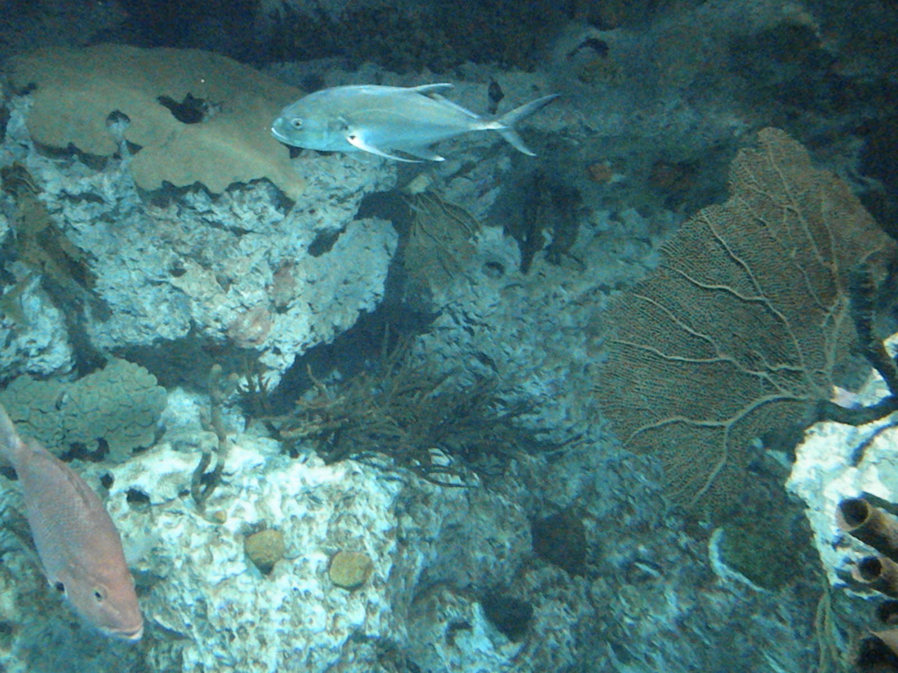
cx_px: 449
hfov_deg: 50.1
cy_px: 336
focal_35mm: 37
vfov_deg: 38.7
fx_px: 960
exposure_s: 1/120
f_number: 3.5
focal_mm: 6.6
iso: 3200
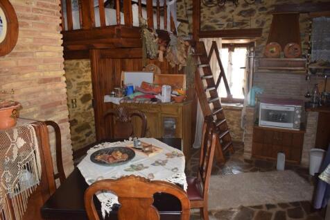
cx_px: 165
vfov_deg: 47.9
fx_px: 247
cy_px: 110
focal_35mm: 27
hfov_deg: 67.4
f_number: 4.5
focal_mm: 18
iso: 800
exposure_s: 1/80
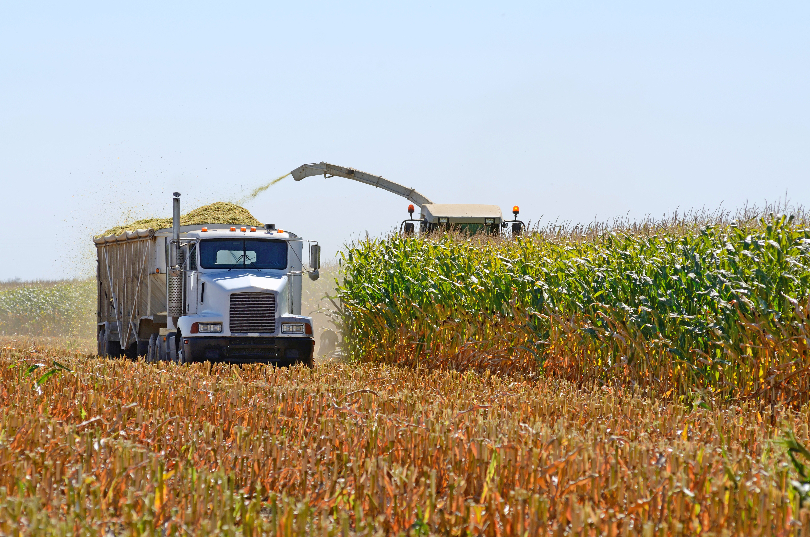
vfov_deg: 4.6
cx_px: 405
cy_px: 268
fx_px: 6736
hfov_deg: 6.9
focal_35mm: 300
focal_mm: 200
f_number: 7.1
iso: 100
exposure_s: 1/400
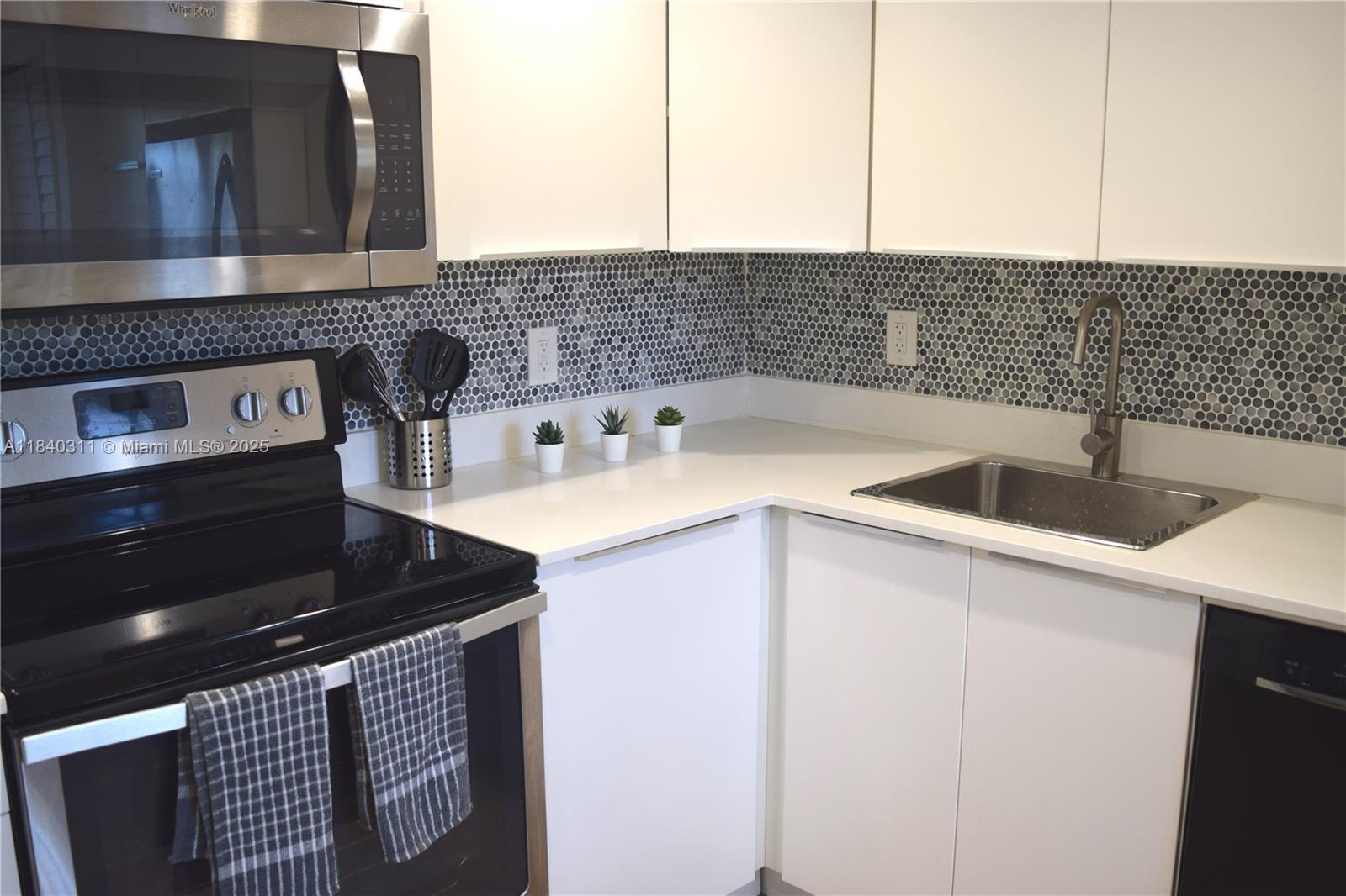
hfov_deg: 57.2
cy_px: 448
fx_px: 1233
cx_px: 673
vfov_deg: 40.0
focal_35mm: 33
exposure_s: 1/80
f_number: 4.5
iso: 400
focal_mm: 22
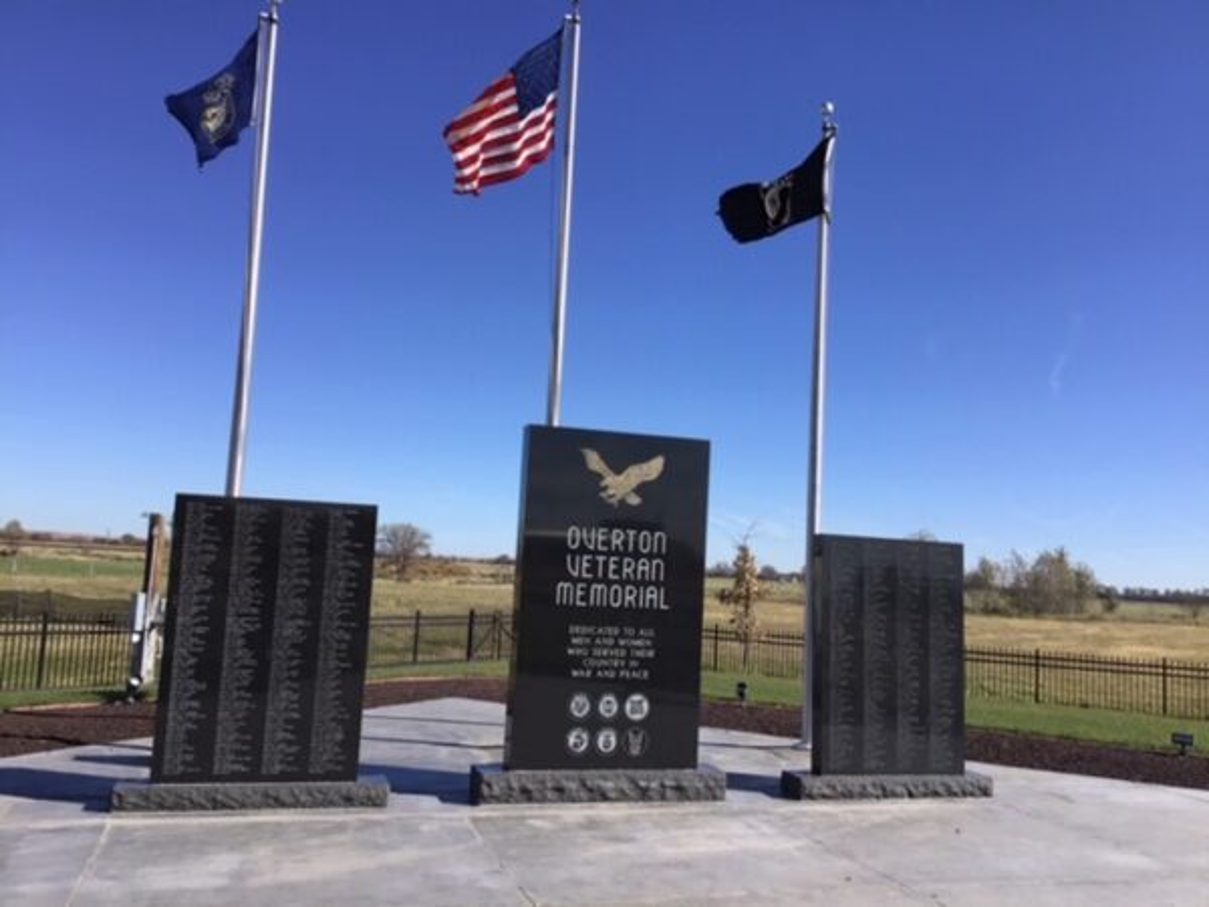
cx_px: 604
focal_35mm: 31
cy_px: 454
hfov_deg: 58.4
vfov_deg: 45.4
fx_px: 1083
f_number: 2.4
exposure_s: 1/1481
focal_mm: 3.3
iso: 25
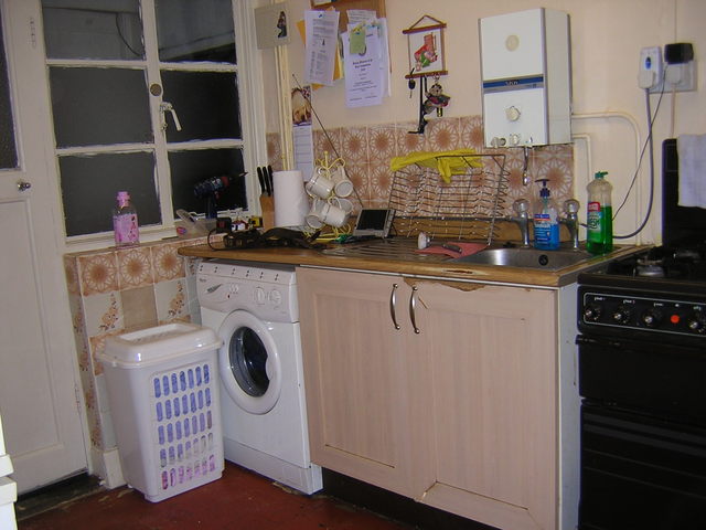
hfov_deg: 51.4
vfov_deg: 39.7
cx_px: 353
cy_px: 265
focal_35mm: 36
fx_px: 734
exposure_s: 1/60.1
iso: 115
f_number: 2.6
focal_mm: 4.7
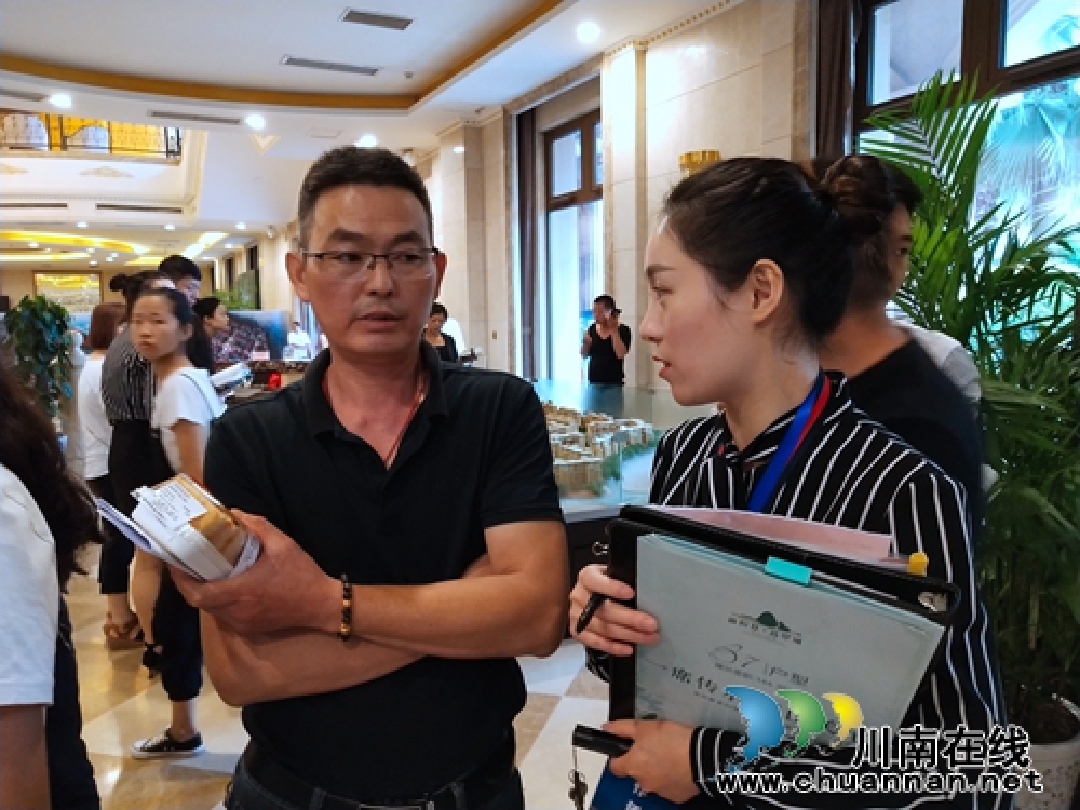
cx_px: 540
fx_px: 936
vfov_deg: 46.8
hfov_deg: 60.0
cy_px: 405
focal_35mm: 30
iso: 583
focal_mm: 3.95
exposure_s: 1/33.3
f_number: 1.8
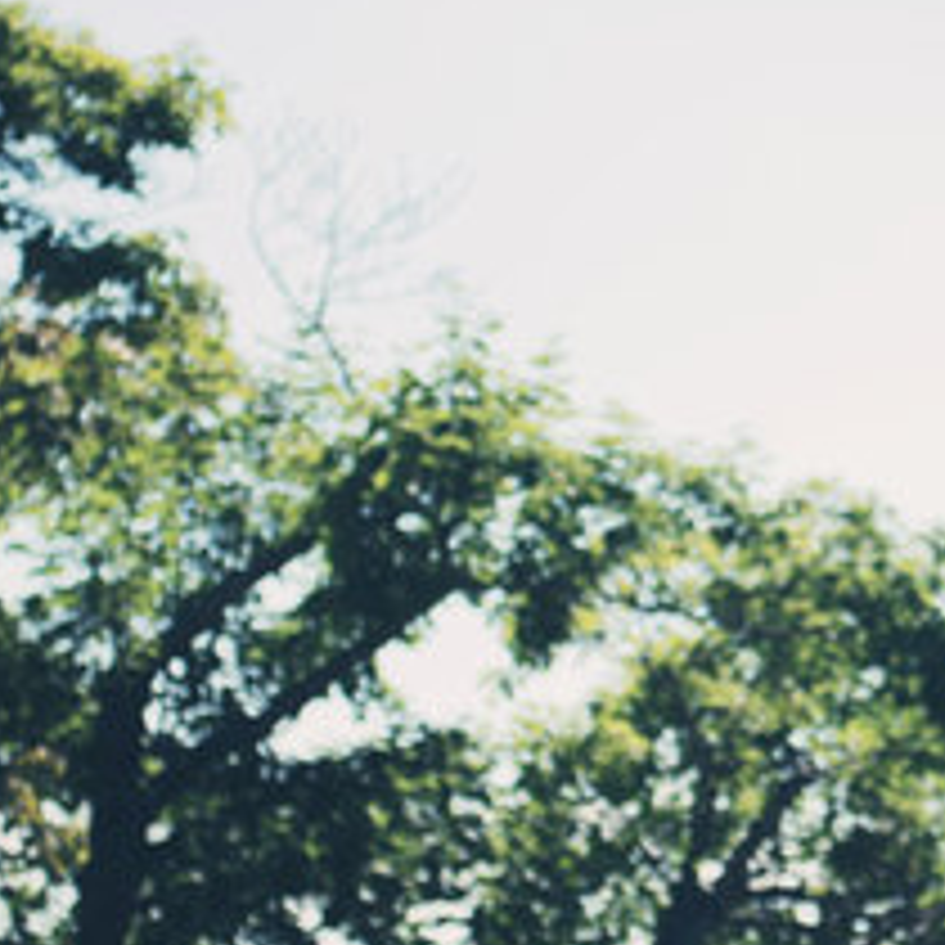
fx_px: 7011
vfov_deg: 7.7
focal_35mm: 227
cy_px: 488
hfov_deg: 7.7
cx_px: 909
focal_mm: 70
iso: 125
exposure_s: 1/3200
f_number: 2.8
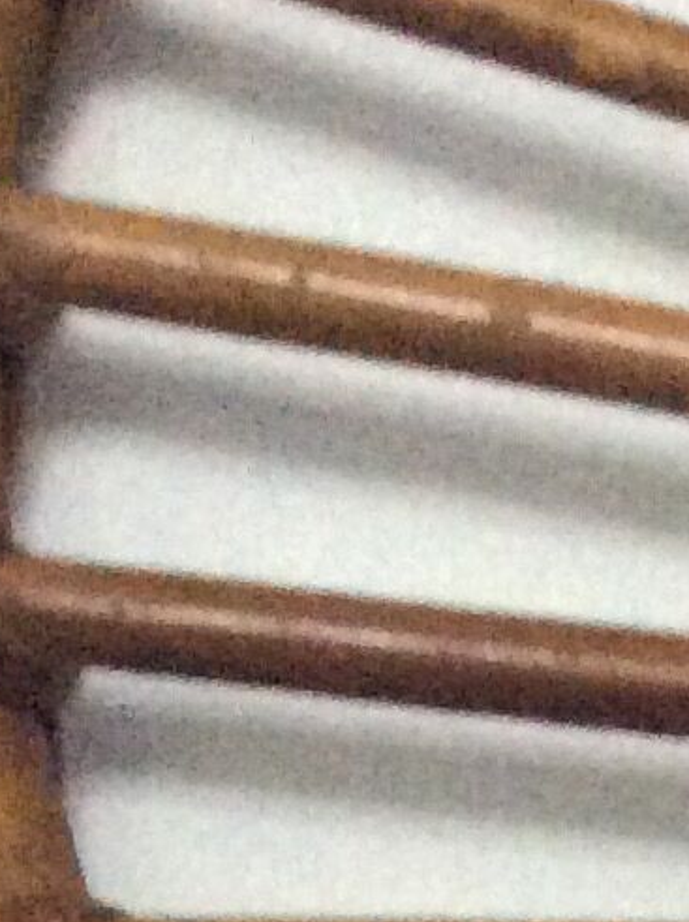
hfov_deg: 8.0
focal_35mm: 169
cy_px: 2370
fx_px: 4495
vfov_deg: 9.9
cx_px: 1789
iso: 320
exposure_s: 1/25
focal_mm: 3.3
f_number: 2.4
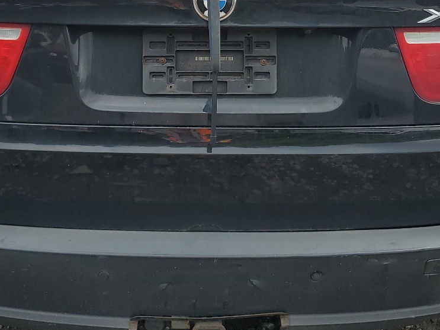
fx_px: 712
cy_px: 44
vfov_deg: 25.4
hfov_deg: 34.3
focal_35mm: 56
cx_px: 194
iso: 50
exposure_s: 1/1429
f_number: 1.5
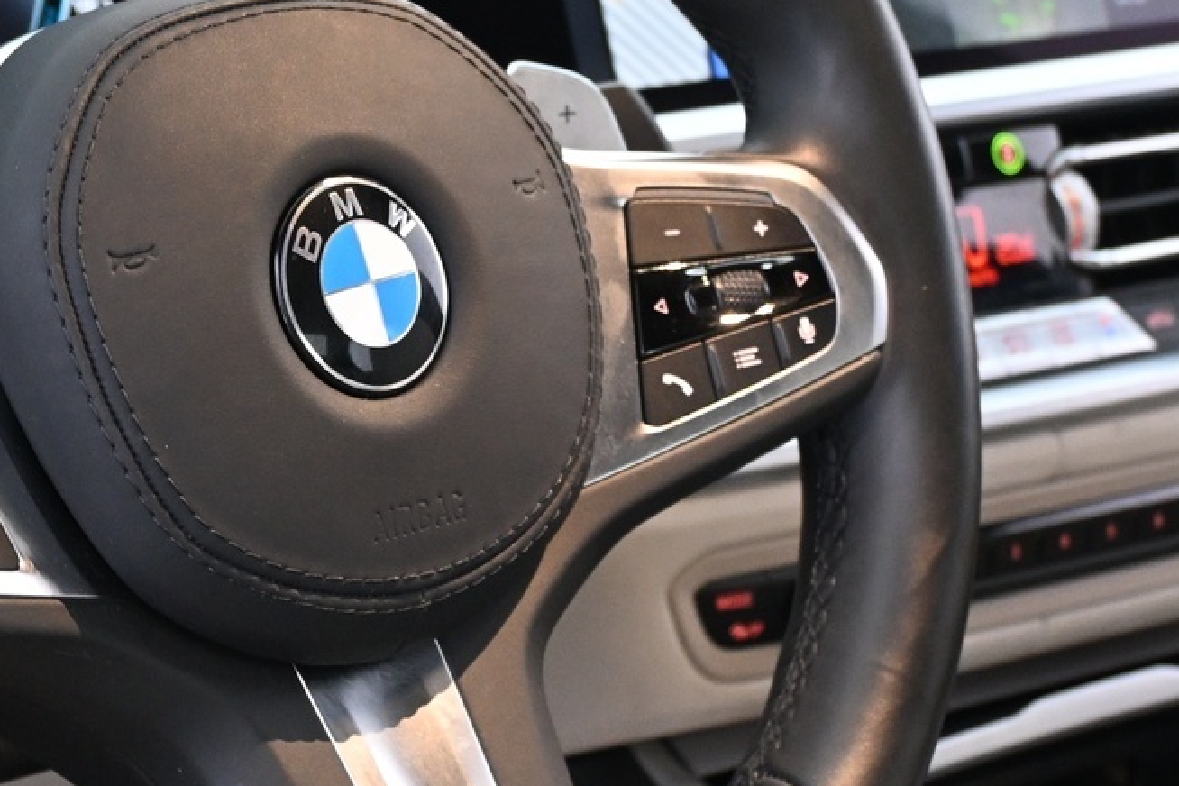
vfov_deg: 13.2
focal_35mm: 104
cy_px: 341
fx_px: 3406
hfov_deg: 19.3
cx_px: 135
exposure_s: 1/13
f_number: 4.5
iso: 1600
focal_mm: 28
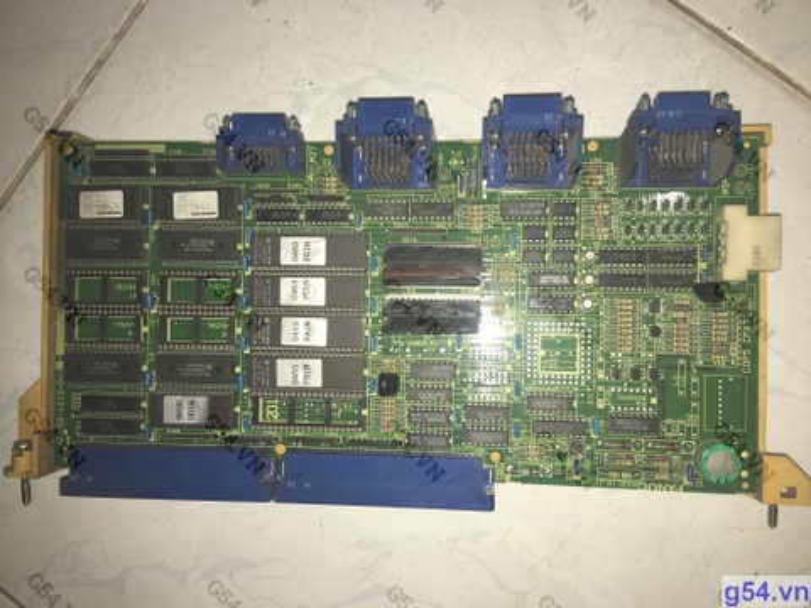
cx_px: 406
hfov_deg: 61.7
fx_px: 679
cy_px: 304
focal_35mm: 29
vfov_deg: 48.2
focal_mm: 4.15
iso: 25
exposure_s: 1/25
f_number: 2.2
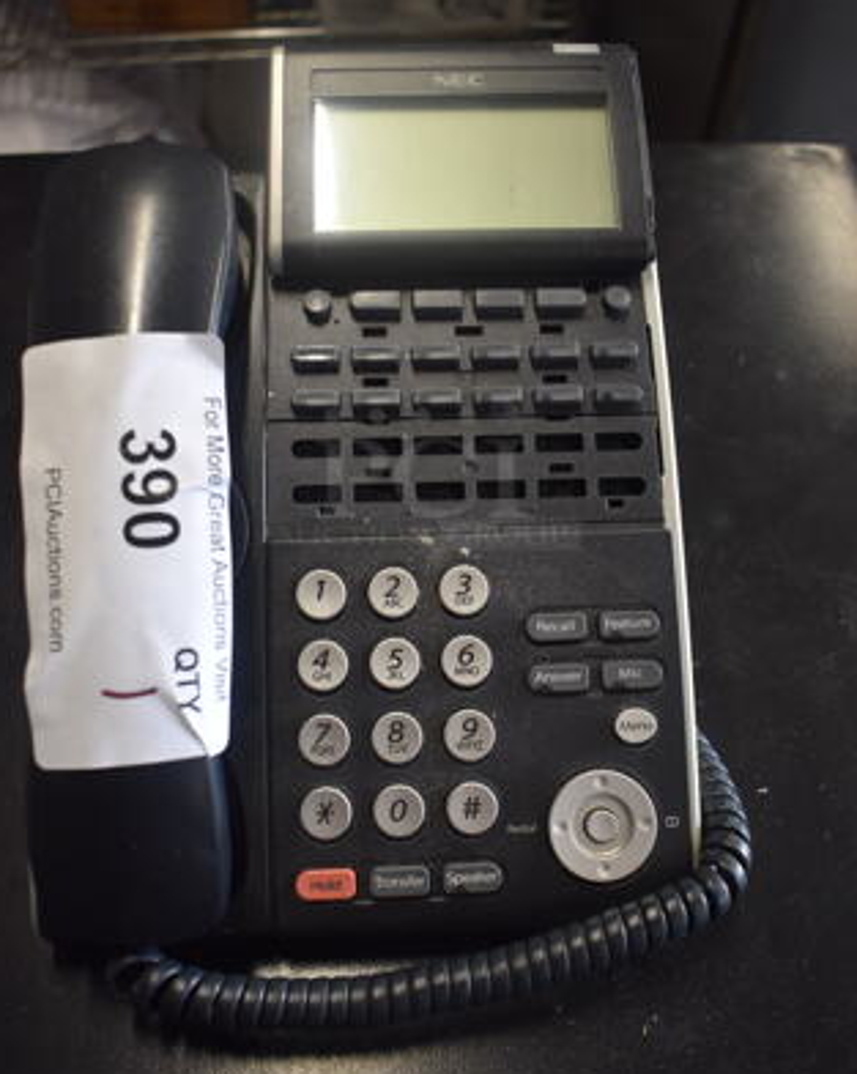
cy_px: 475
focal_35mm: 31
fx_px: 984
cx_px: 422
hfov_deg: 47.1
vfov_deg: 57.1
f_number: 4
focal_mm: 18
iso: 800
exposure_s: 1/60
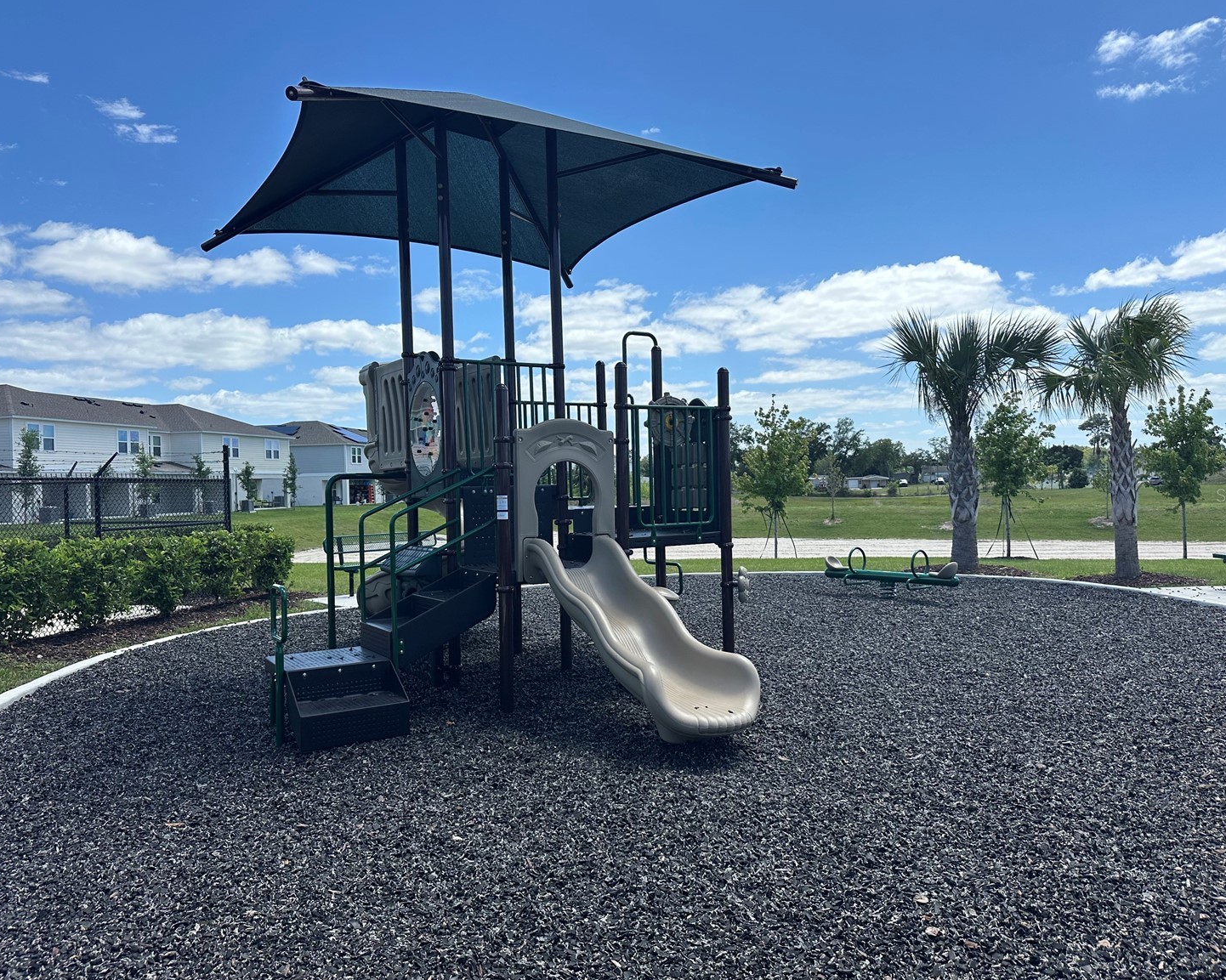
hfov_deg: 66.0
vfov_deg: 54.9
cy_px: 495
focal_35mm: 26
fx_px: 943
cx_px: 616
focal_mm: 6.86
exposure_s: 1/4545
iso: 80
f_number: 1.78
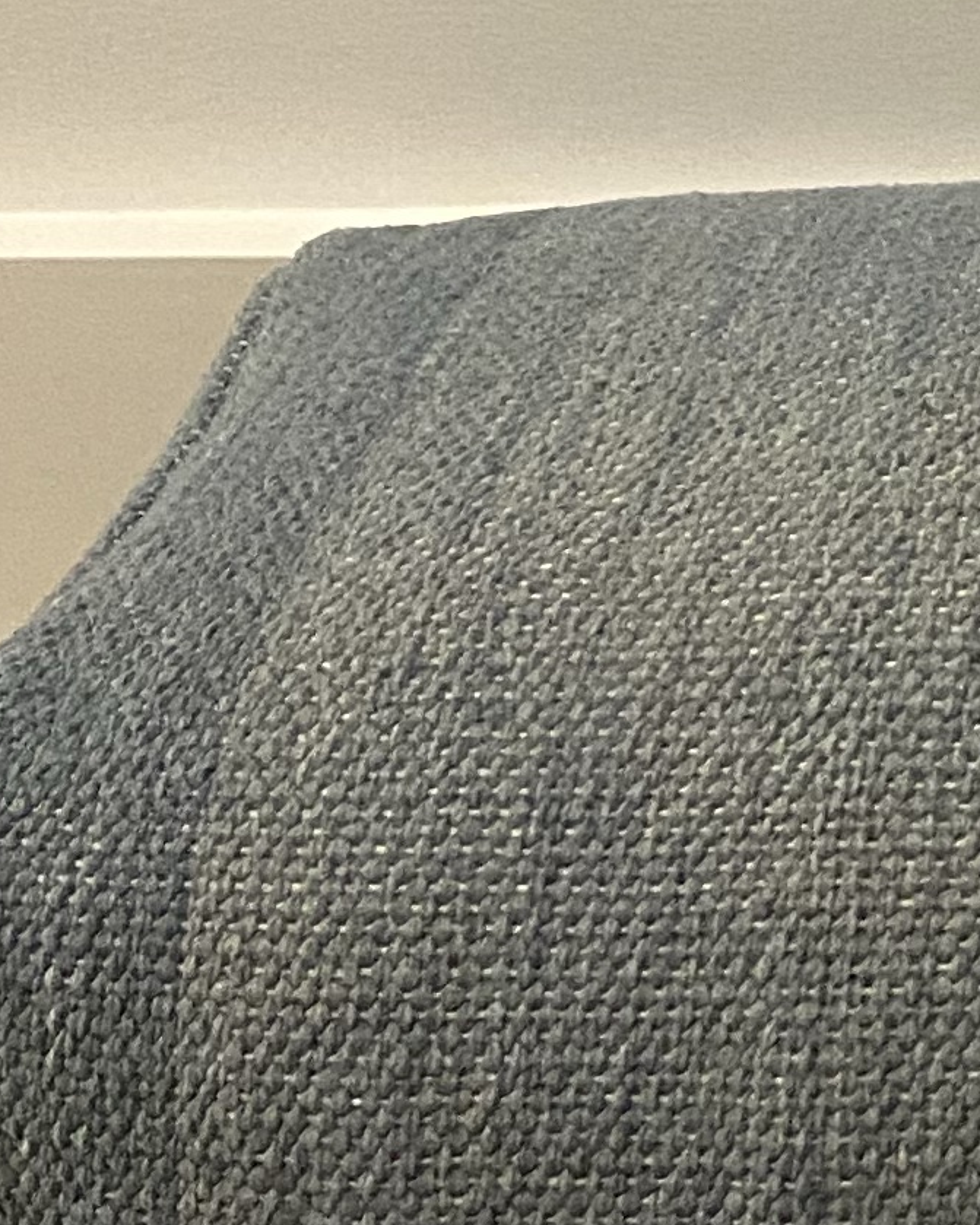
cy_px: 488
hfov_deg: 11.8
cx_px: 1697
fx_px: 4424
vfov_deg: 15.8
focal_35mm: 122
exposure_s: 1/60
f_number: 1.8
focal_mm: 4.25
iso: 400
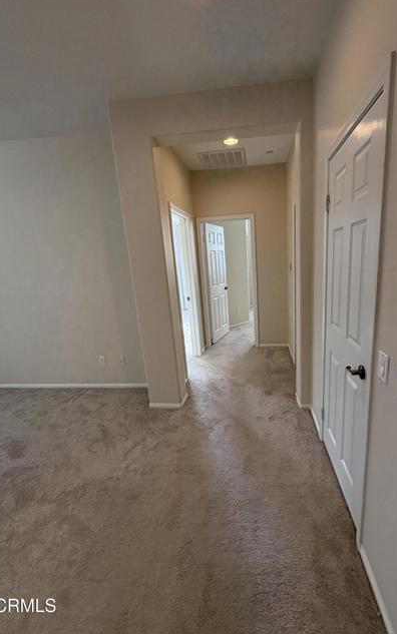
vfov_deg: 101.4
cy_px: 314
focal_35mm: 15
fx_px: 259
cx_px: 233
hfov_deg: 74.2
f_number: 2.2
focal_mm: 2.22
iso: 125
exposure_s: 1/123
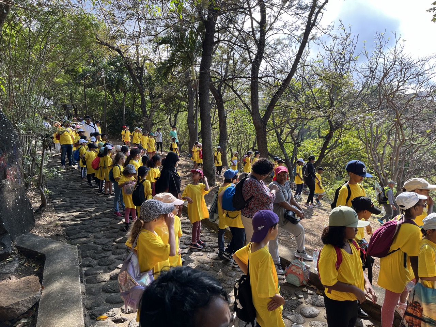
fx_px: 327
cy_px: 164
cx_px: 218
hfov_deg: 67.3
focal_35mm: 26
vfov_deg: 53.1
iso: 50
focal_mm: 5.1
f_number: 1.6
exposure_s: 1/478
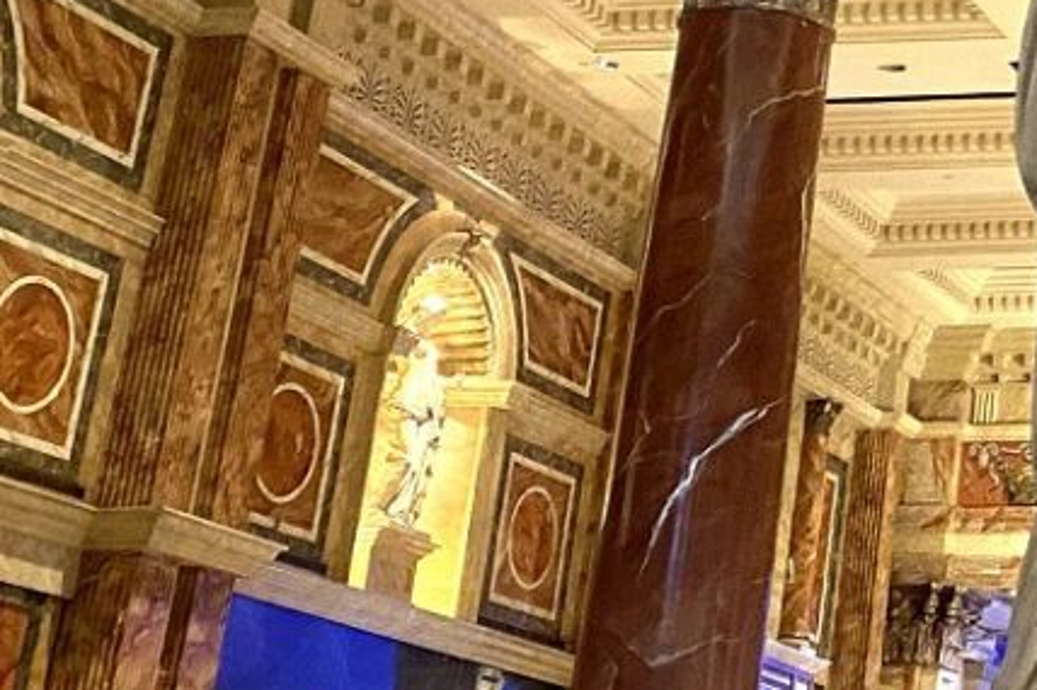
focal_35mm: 97
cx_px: 1512
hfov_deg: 18.8
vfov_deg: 13.7
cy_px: -128
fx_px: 2793
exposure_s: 1/60
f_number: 1.8
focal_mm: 4.25
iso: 500
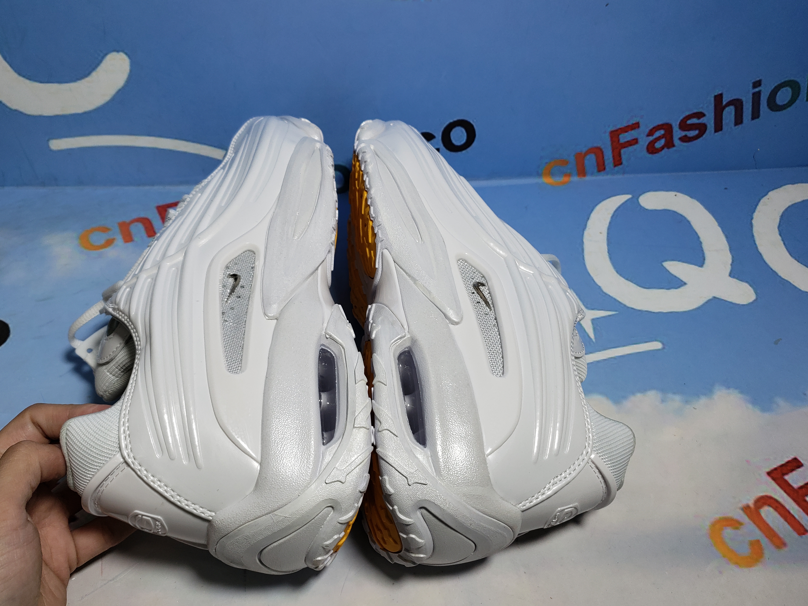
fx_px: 654
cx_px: 382
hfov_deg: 63.4
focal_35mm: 28
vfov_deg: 49.7
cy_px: 304
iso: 50
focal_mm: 4.3
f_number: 1.5
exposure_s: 1/740
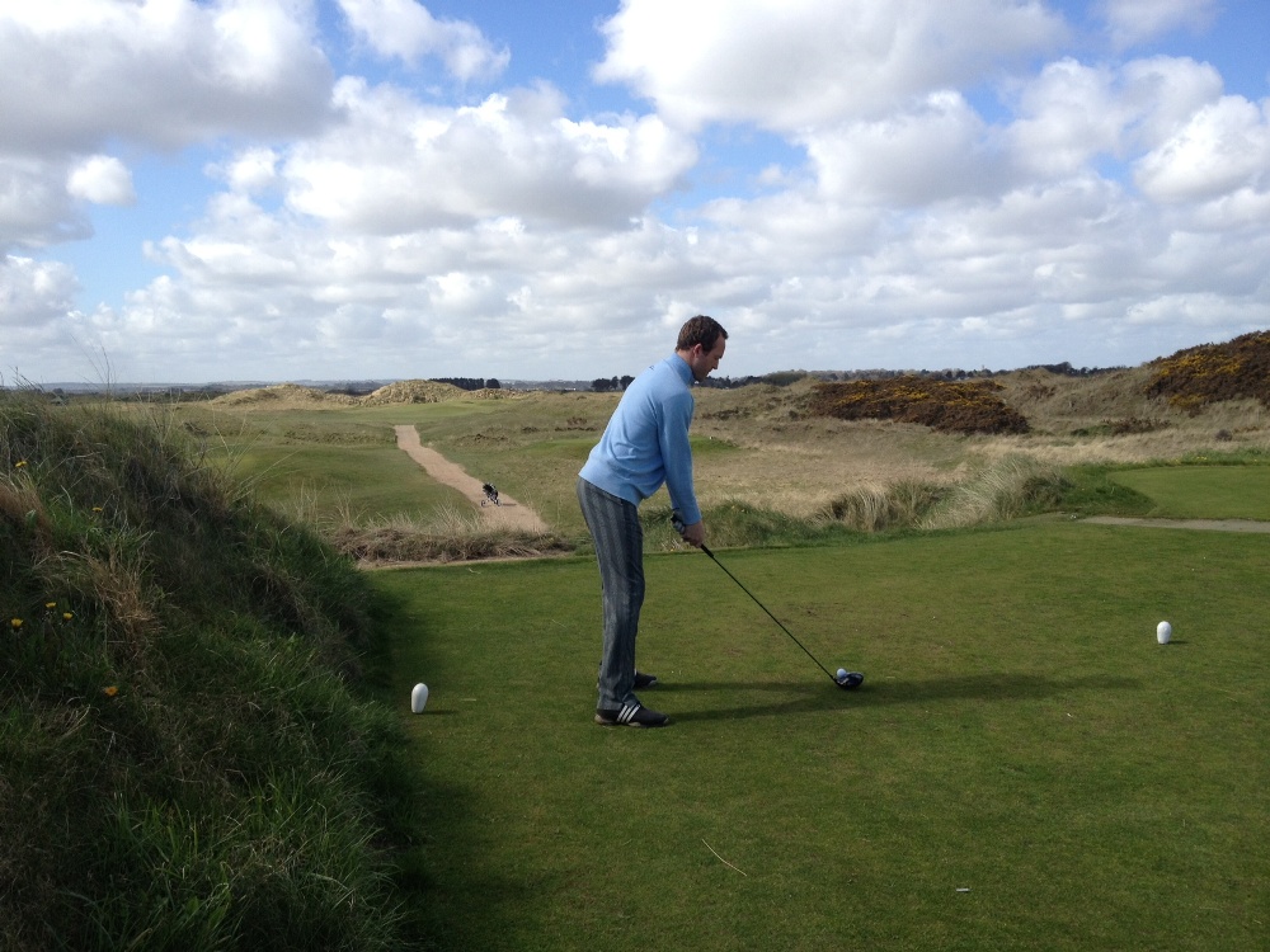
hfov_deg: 52.6
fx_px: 1284
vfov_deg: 40.7
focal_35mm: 35
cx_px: 635
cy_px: 476
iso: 50
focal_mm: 4.28
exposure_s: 1/1227
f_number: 2.4
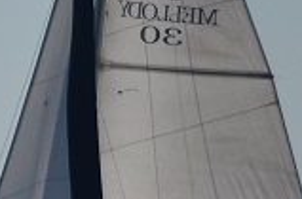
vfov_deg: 0.8
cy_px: 190
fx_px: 14571
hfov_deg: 1.2
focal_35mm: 1742
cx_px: 467
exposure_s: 1/8000
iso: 320
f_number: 5
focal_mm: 185
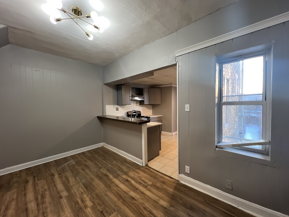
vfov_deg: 89.9
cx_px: 144
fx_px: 109
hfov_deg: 106.2
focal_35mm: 13
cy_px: 108
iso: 250
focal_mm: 1.57
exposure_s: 1/60
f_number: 1.8
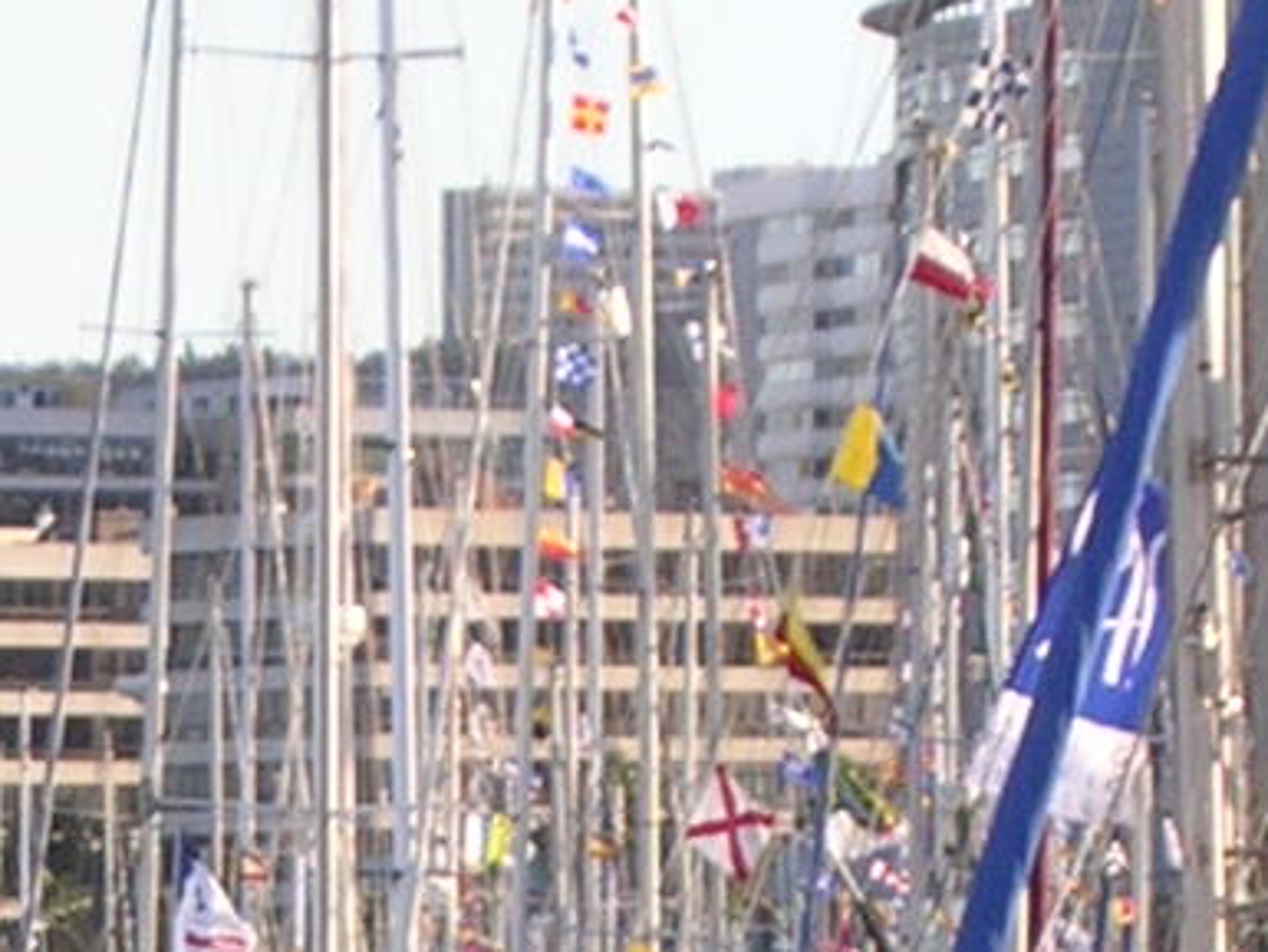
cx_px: -56
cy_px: 1973
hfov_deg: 3.5
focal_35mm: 558
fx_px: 20446
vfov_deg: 2.7
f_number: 4.6
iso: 100
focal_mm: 15.9
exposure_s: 1/186
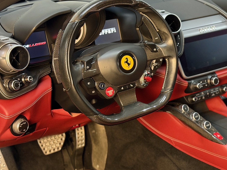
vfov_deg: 20.2
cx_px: 164
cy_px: 90
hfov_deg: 26.4
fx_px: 479
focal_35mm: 73
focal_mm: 6.76
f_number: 1.78
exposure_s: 1/25
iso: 640
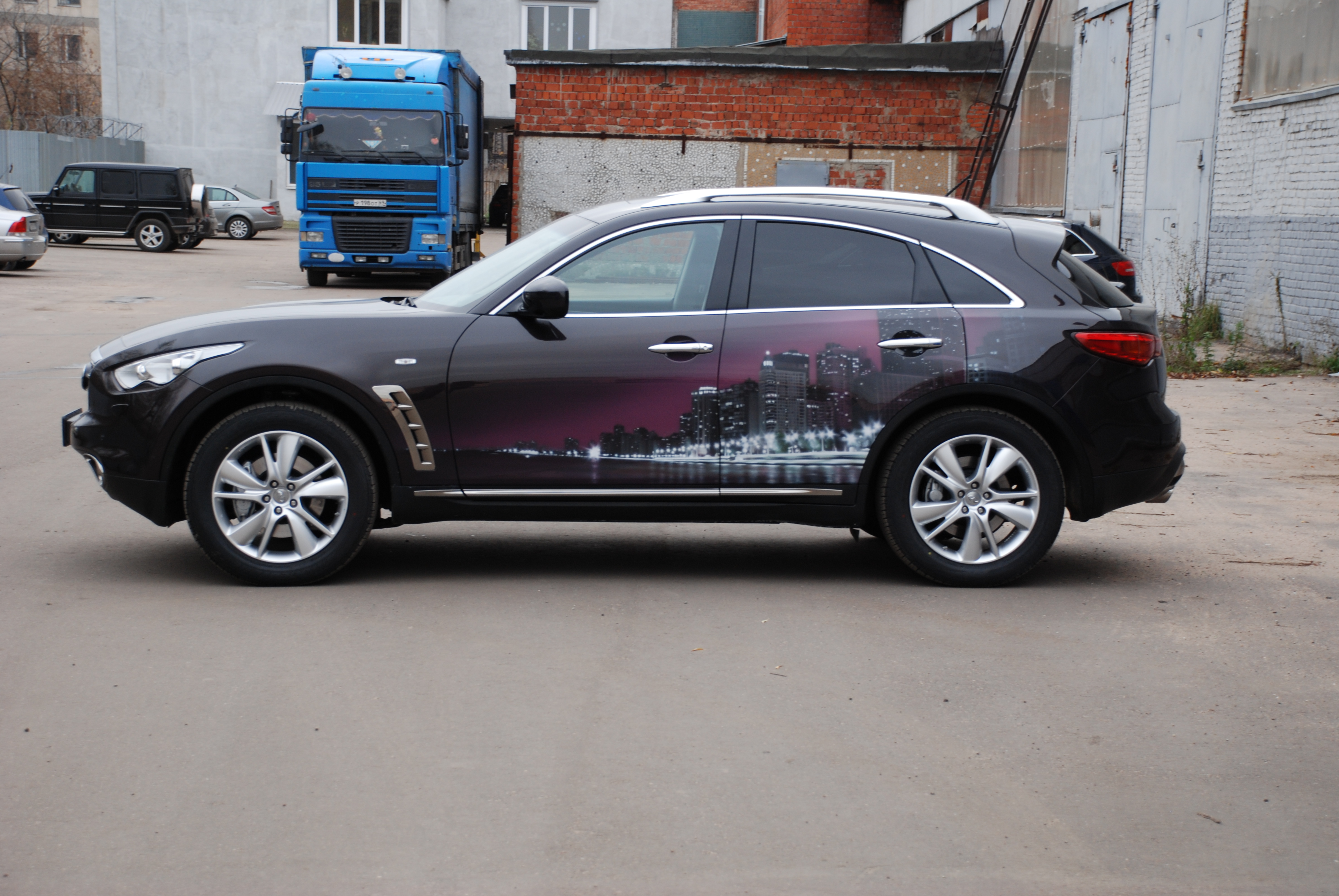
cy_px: 448
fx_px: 2793
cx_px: 670
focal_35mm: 75
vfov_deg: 18.2
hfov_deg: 27.0
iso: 200
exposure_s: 1/200
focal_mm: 50
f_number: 5
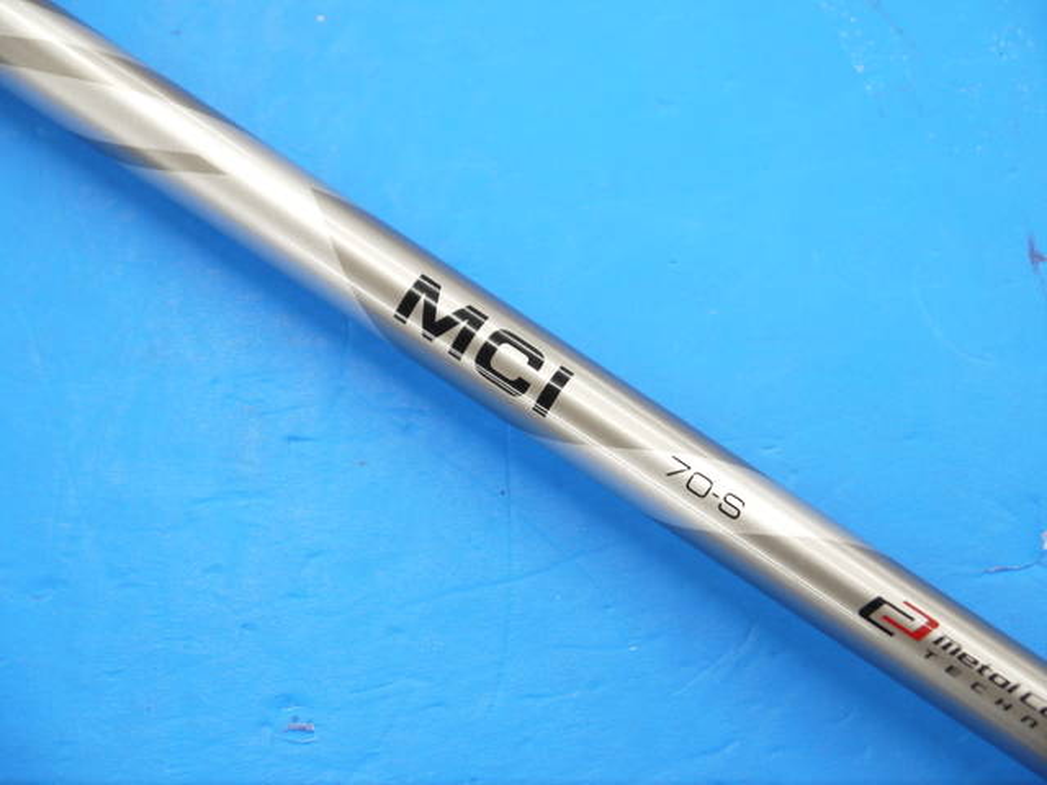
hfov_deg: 23.3
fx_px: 2541
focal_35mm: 84
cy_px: 392
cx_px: 524
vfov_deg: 17.6
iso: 500
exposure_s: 1/80
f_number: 5.6
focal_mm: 42
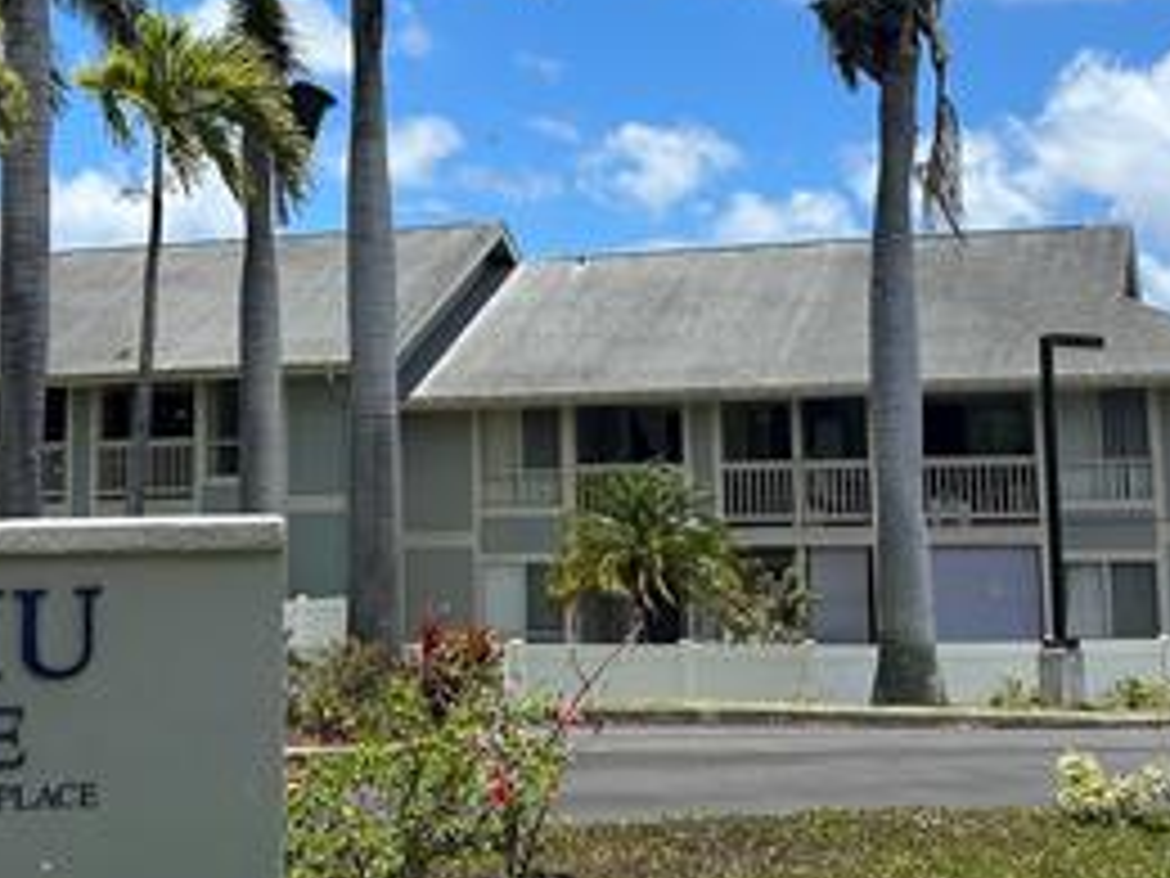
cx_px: 432
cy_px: 230
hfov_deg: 30.1
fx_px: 2163
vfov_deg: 22.7
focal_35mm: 64
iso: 50
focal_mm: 5.7
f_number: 1.5
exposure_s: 1/4831
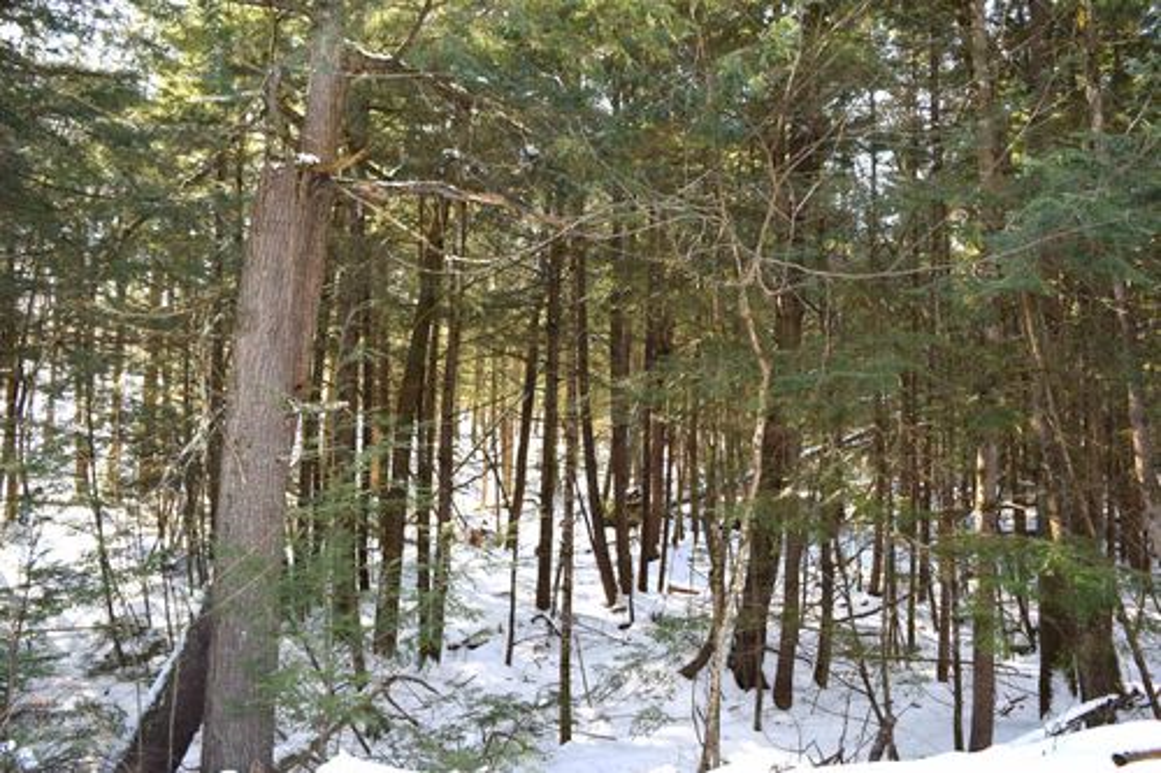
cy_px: 386
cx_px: 580
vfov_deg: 47.9
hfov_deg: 67.4
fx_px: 870
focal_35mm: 27
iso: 400
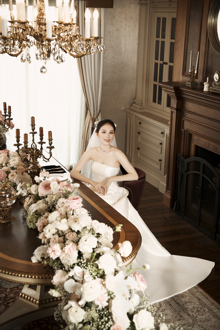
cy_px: 165
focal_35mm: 55
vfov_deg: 36.2
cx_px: 110
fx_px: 504
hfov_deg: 24.6
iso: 640
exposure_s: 1/125
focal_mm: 55
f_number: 4.5
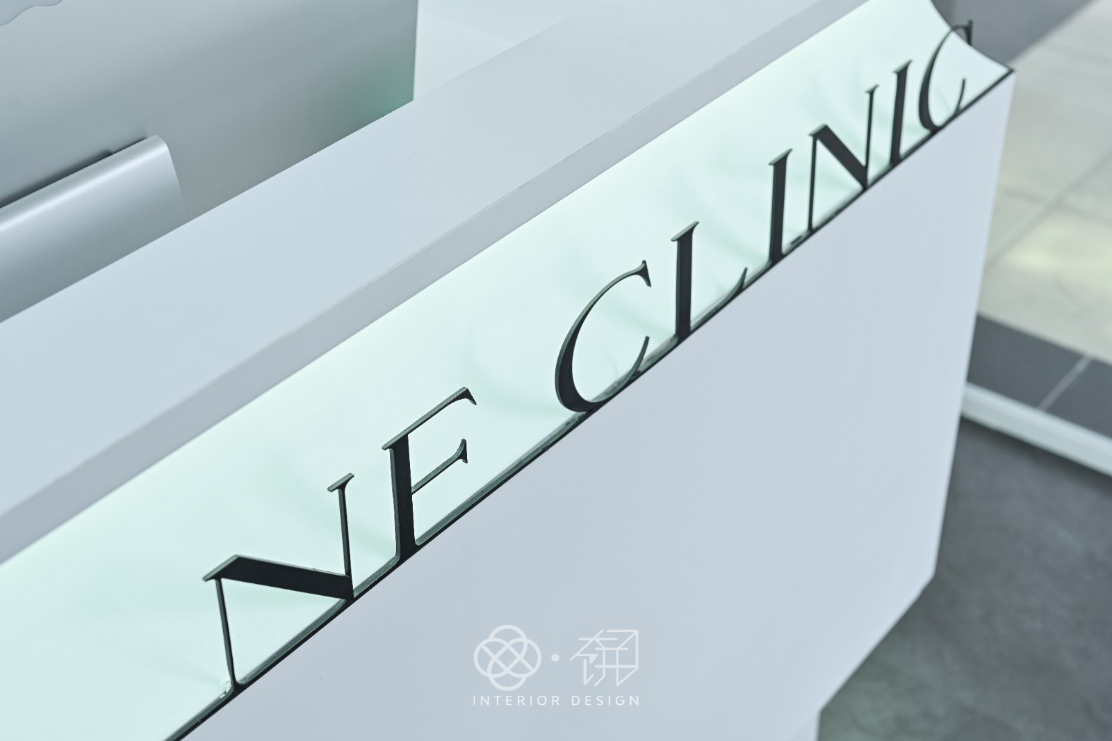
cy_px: 370
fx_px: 1544
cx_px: 556
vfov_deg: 27.0
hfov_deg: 39.6
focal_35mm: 50
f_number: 6.3
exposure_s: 1/30
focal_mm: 50
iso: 80
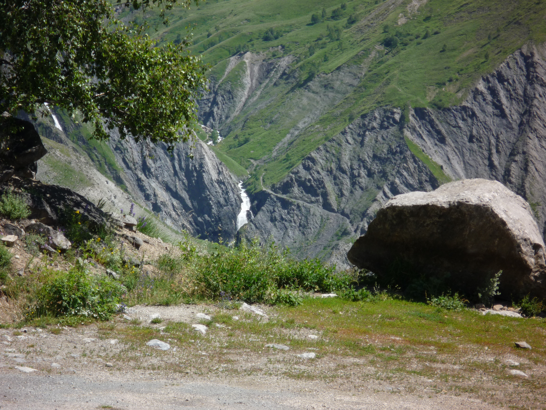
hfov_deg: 13.2
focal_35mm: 150
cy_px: 205
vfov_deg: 9.9
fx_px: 2366
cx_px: 273
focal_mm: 26
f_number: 5.9
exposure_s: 1/250
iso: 100
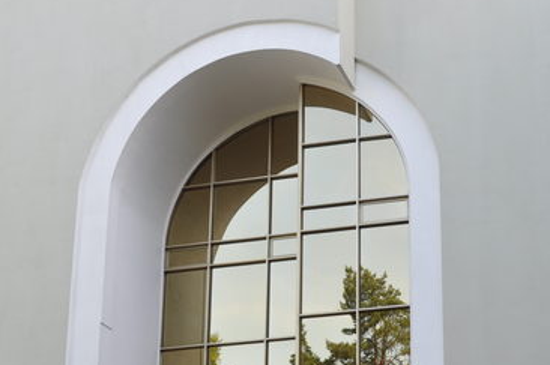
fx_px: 1129
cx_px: 449
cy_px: 392
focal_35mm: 74
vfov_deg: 17.8
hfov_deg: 26.8
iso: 200
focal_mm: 20
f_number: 5.6
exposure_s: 1/125
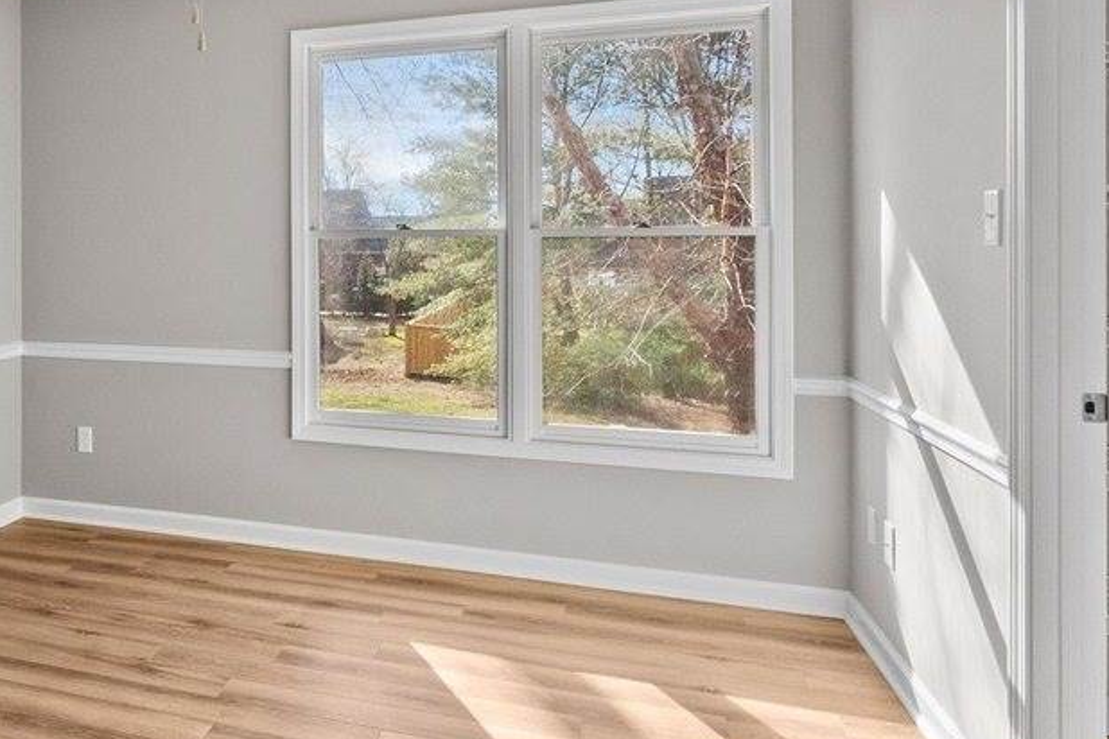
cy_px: 230
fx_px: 893
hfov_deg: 58.9
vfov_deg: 44.1
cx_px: 226
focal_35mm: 29
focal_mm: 14
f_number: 7.1
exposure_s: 1/80
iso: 400
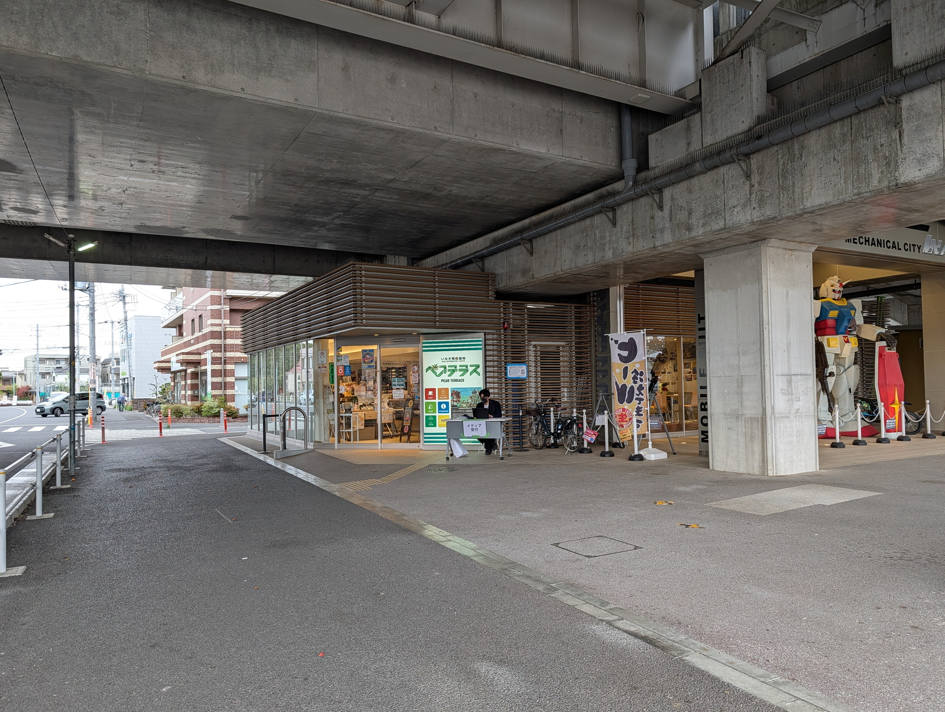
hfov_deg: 71.5
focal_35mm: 24
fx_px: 656
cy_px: 356
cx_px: 472
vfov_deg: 56.9
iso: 36
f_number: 1.68
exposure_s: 1/136
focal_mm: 6.9
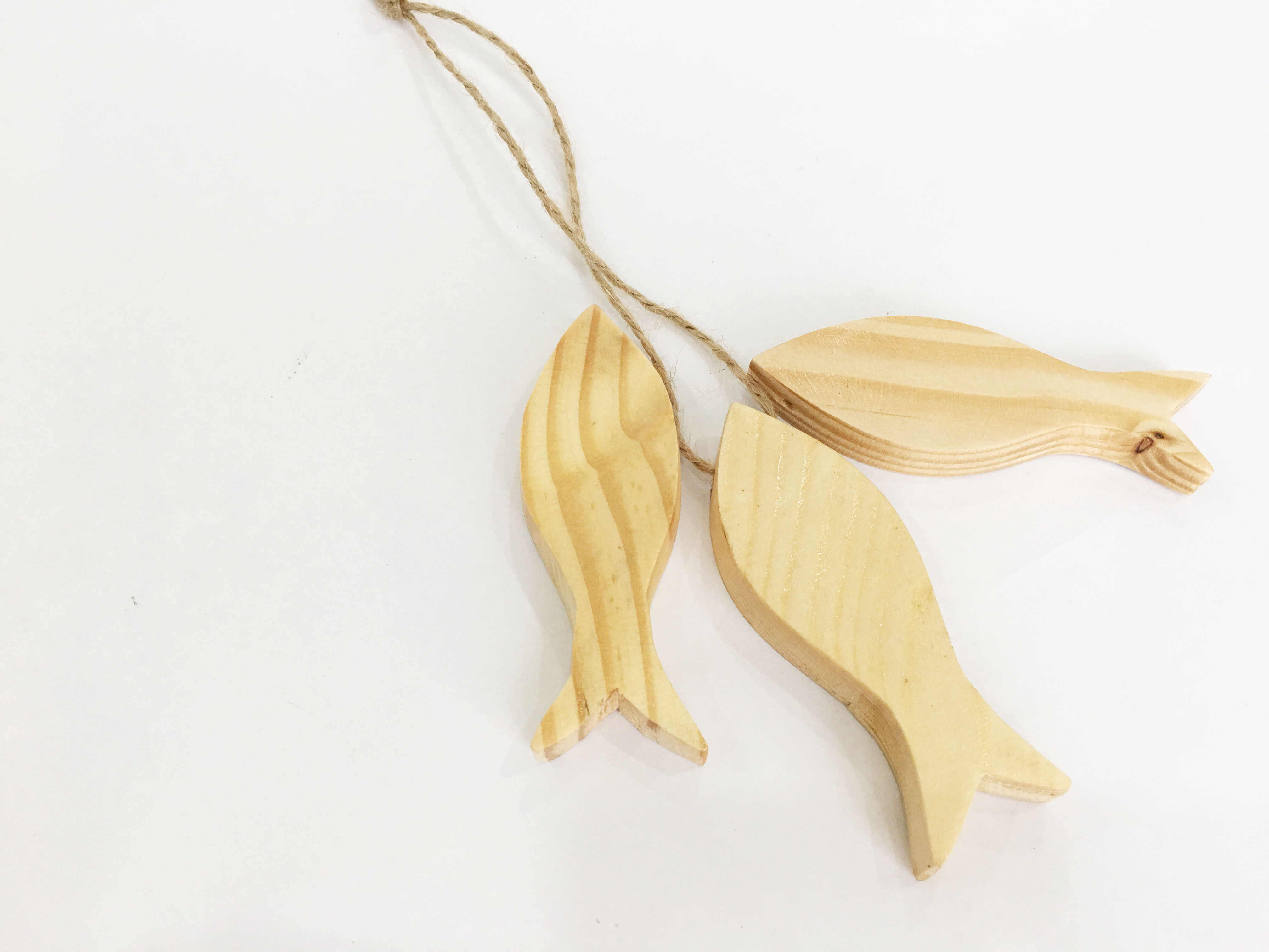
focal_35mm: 29
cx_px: 634
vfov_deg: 48.2
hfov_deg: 61.7
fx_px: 1063
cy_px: 476
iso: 40
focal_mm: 4.15
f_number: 2.2
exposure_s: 1/33
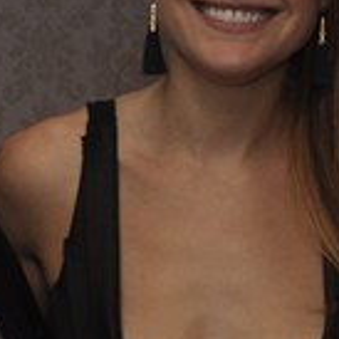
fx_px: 2583
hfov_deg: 7.5
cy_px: 396
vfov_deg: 7.5
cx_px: 173
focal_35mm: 233
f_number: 5
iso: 400
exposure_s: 1/60
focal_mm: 25
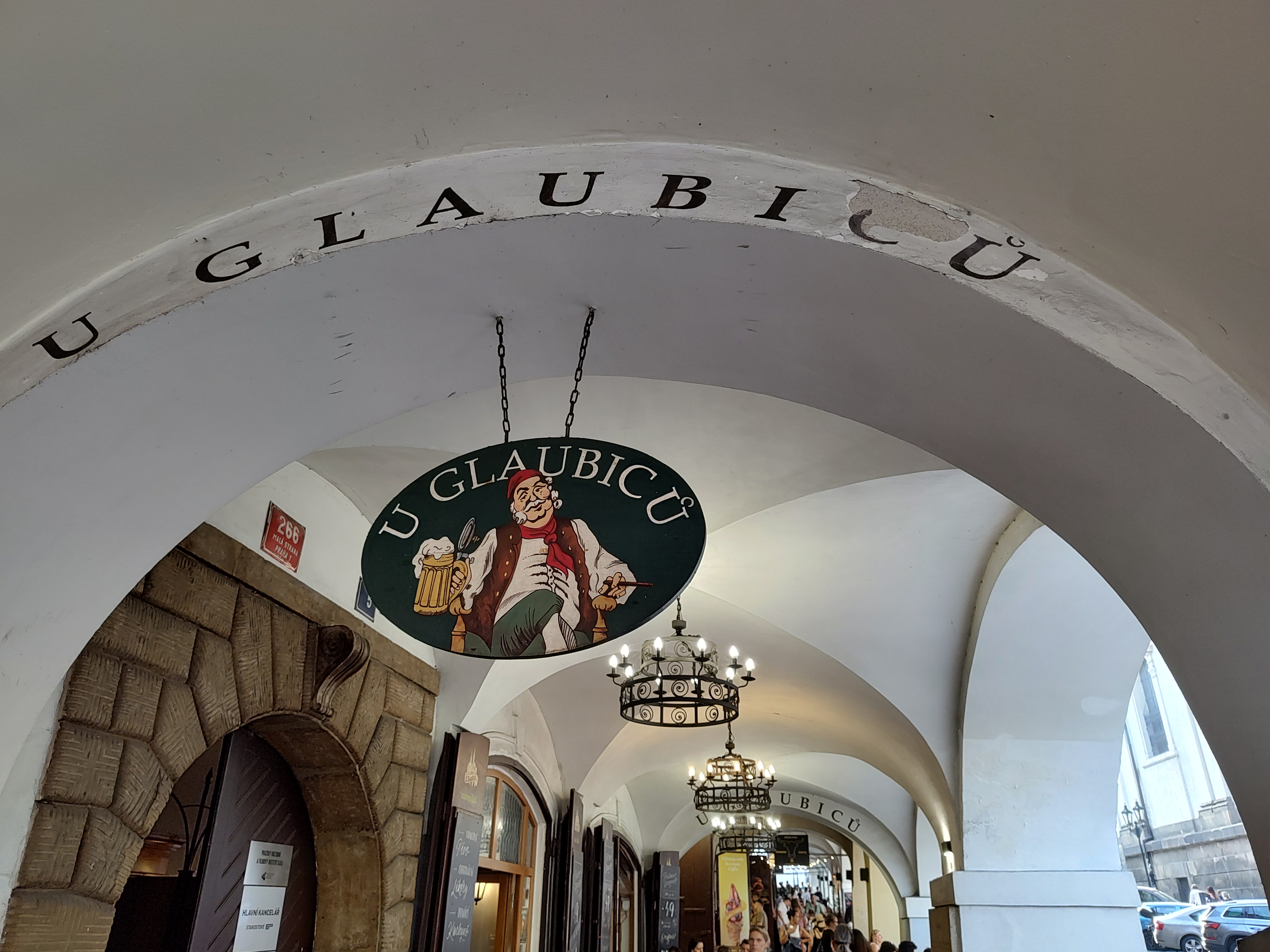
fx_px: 844
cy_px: 476
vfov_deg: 58.9
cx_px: 635
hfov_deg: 73.9
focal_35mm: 23
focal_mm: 5.56
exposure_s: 1/100
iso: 258
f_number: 1.8
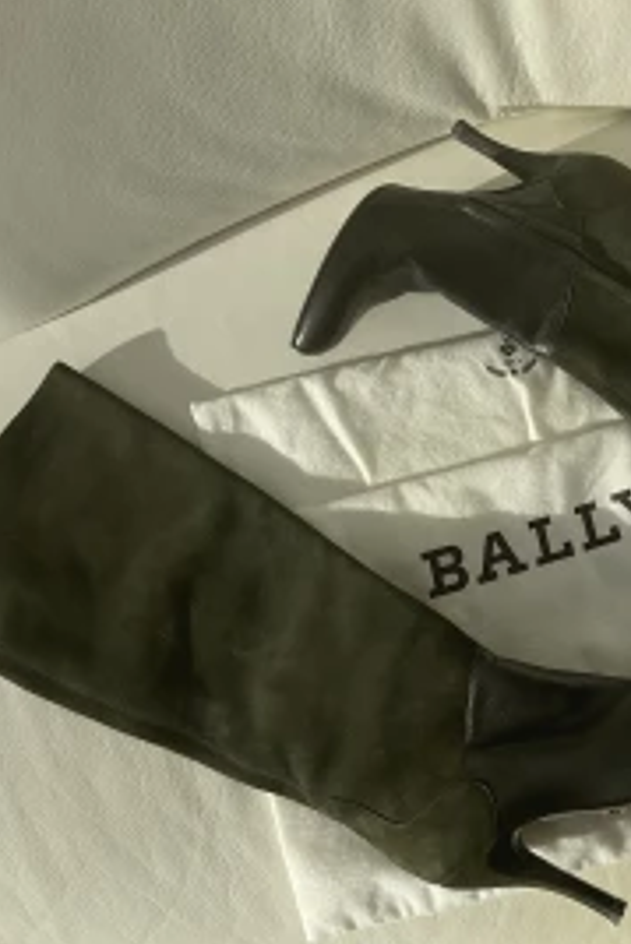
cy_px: 437
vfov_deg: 43.6
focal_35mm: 45
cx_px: 525
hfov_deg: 29.1
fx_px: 1182
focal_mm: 3
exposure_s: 1/2427
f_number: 1.8
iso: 16
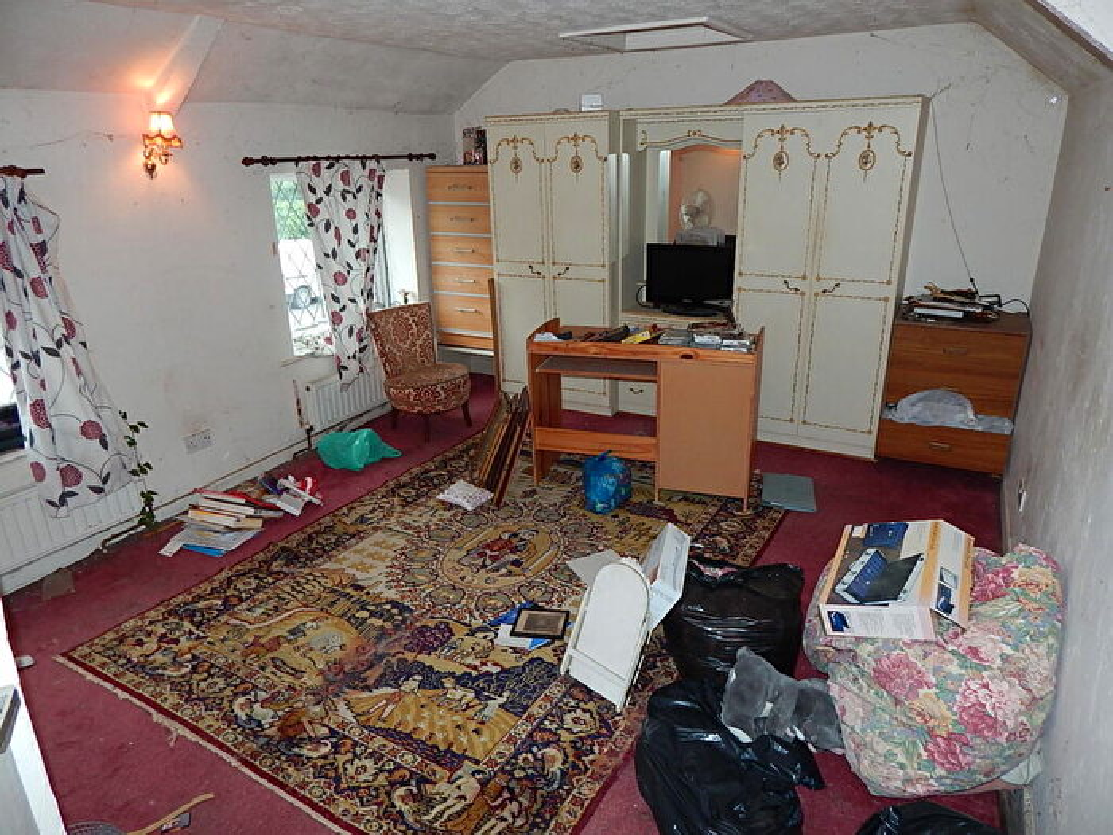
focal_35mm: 22
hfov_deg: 76.4
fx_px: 707
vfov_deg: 61.1
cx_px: 556
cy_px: 418
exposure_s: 1/30
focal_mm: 4
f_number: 3
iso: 125
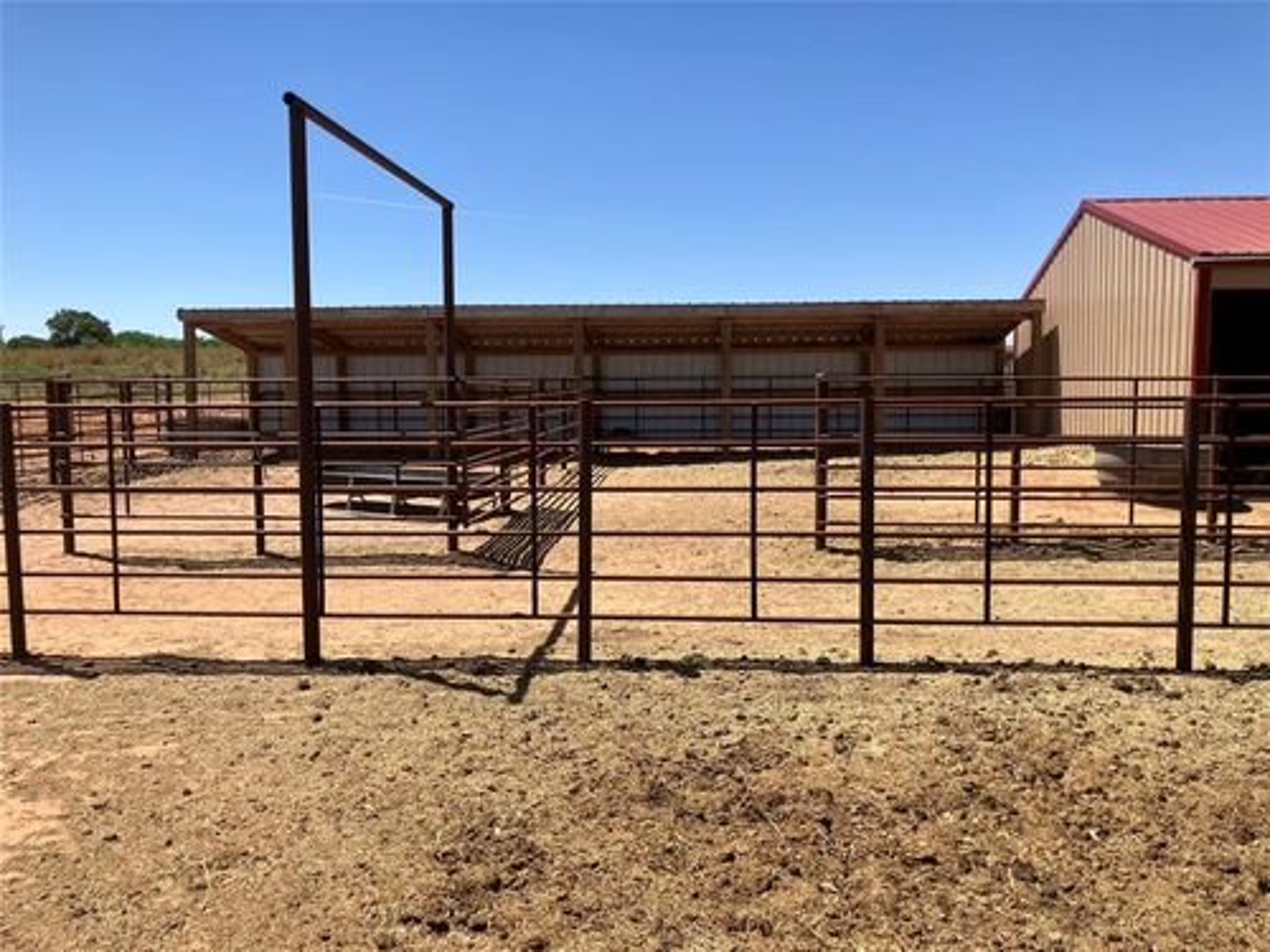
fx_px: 1027
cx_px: 635
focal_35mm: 28
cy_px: 476
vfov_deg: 49.7
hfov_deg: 63.4
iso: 32
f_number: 1.8
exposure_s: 1/1919
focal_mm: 3.99
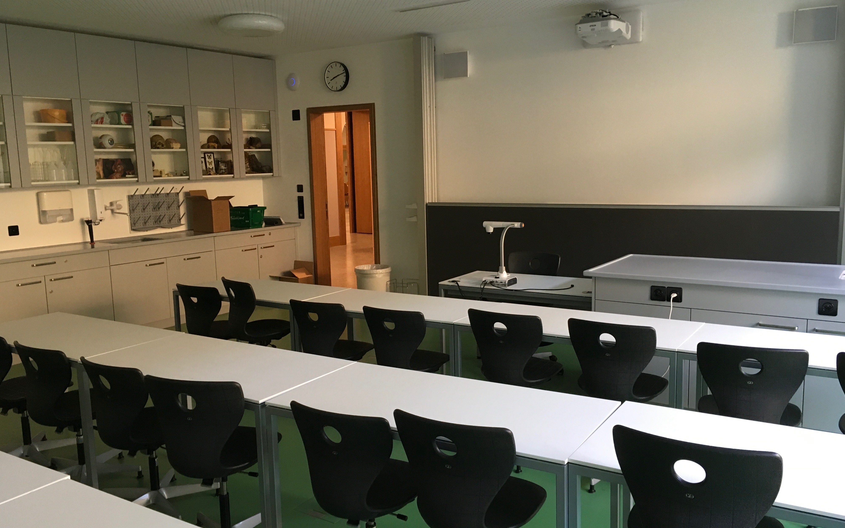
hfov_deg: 61.2
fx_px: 714
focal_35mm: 31
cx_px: 422
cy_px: 270
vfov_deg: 40.6
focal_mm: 4.15
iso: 125
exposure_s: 1/33
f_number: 2.2
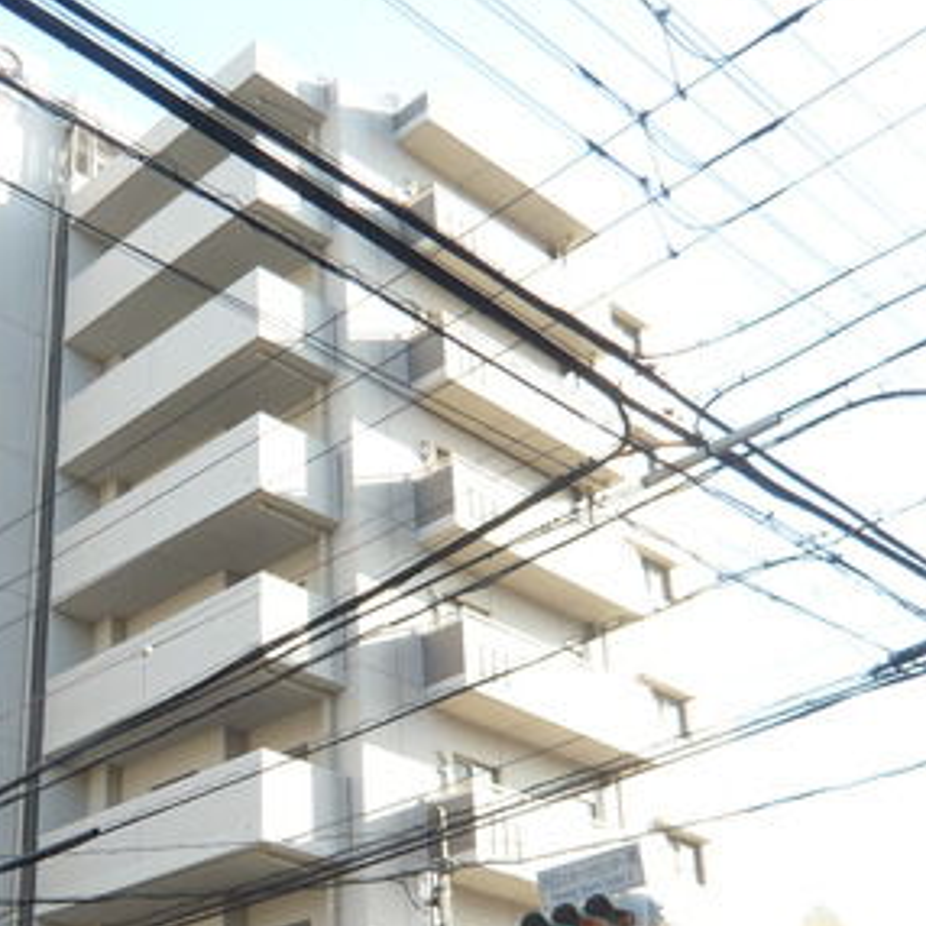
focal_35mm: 52
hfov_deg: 31.6
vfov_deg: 32.3
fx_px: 1574
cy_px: 677
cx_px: 139
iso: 100
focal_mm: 4.6
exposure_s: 1/250
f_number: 2.8
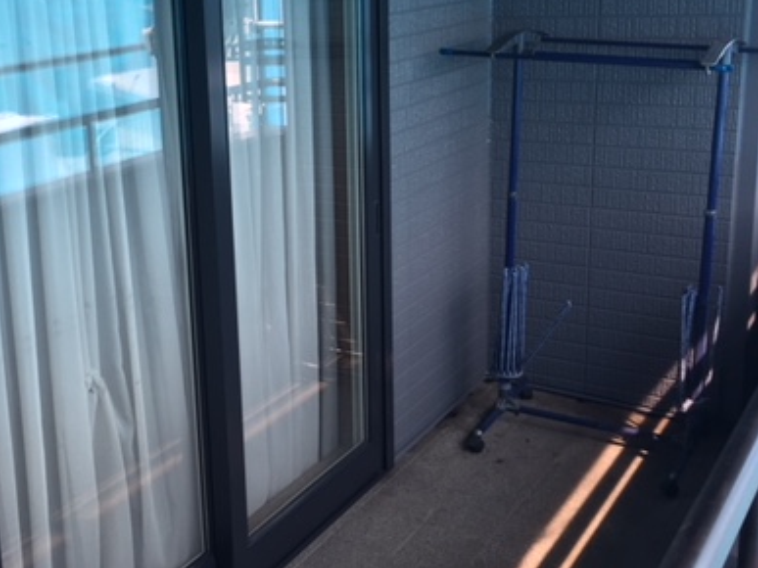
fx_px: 1051
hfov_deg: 38.8
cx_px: 210
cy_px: 223
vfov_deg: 30.2
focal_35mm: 48
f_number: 2.2
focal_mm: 4.15
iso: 40
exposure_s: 1/120
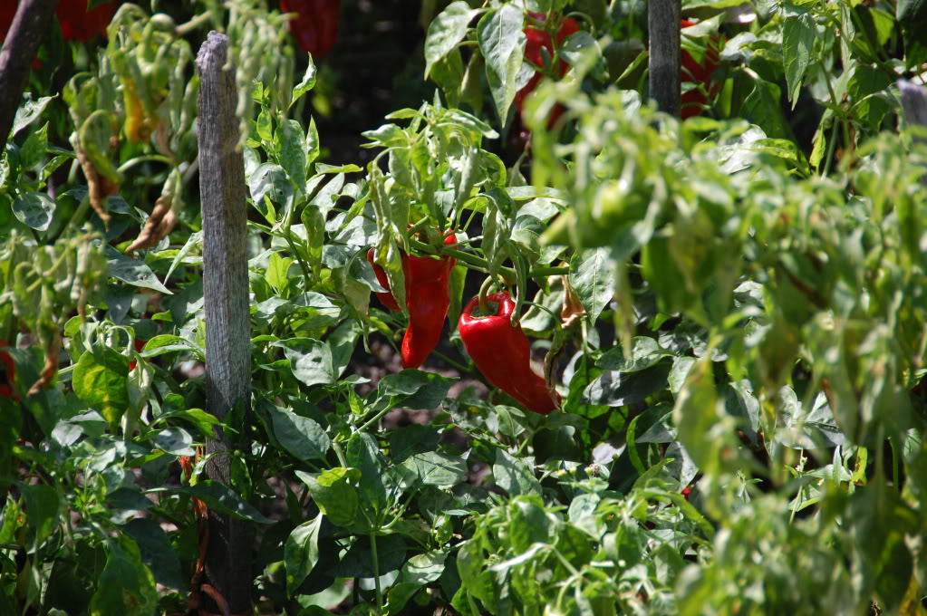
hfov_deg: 6.9
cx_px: 464
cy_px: 308
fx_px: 7717
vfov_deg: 4.6
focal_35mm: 300
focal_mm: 200
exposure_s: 1/500
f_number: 5.6
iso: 560
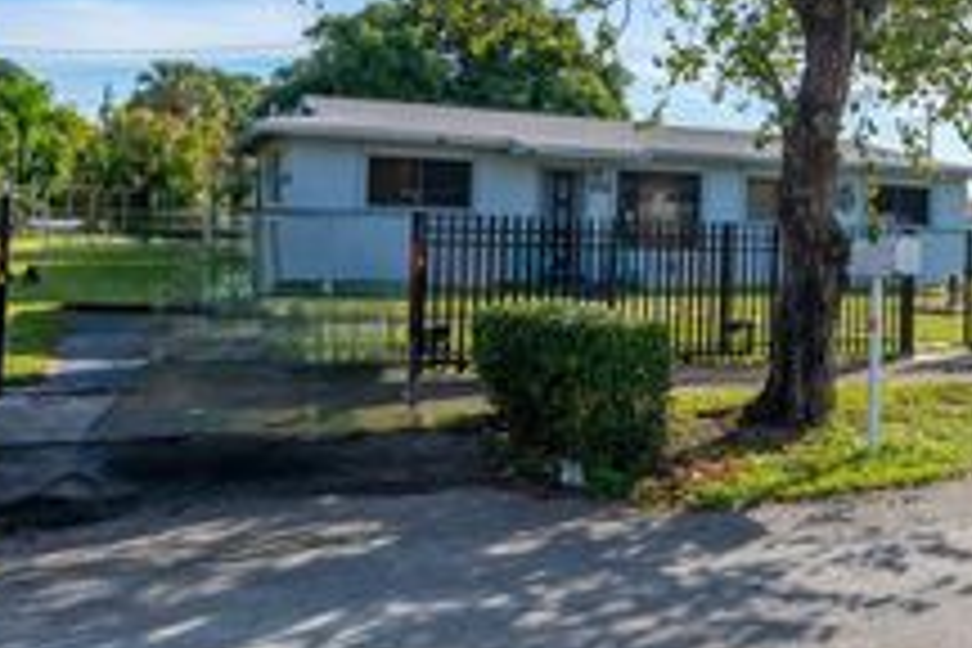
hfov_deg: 50.3
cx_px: 698
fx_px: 999
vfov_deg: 35.4
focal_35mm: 37
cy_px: 187
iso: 100
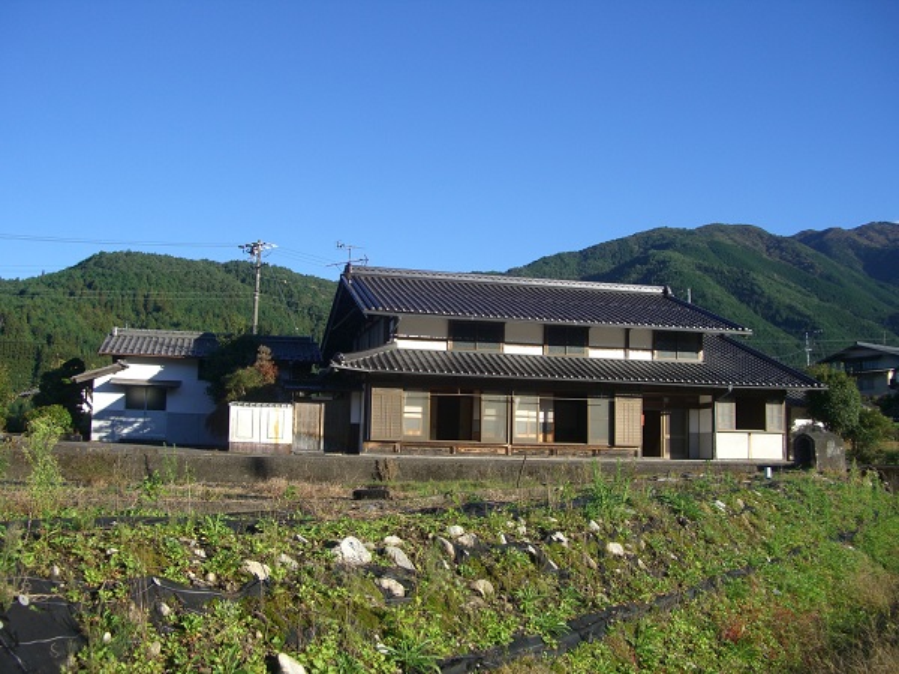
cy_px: 337
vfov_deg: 37.7
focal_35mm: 38
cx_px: 450
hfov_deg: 49.0
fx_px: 987
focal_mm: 7.9
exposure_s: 1/200
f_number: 5.6
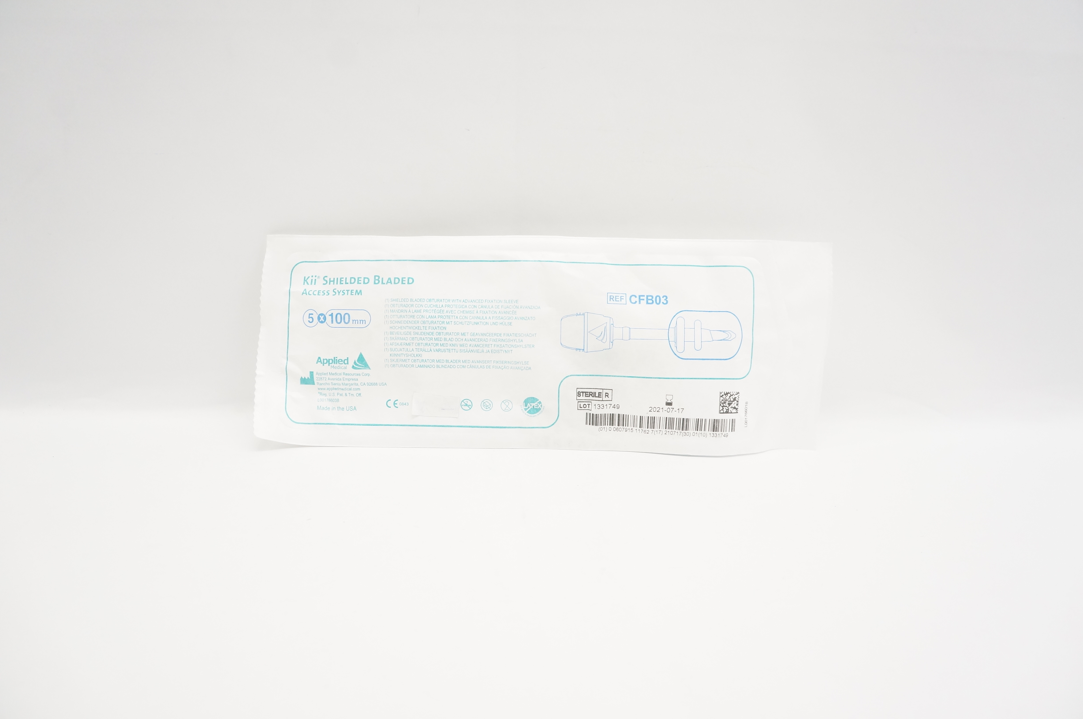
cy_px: 360
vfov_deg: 47.8
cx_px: 542
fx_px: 811
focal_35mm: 27
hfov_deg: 67.4
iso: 800
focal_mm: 18
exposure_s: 1/125
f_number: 5.6
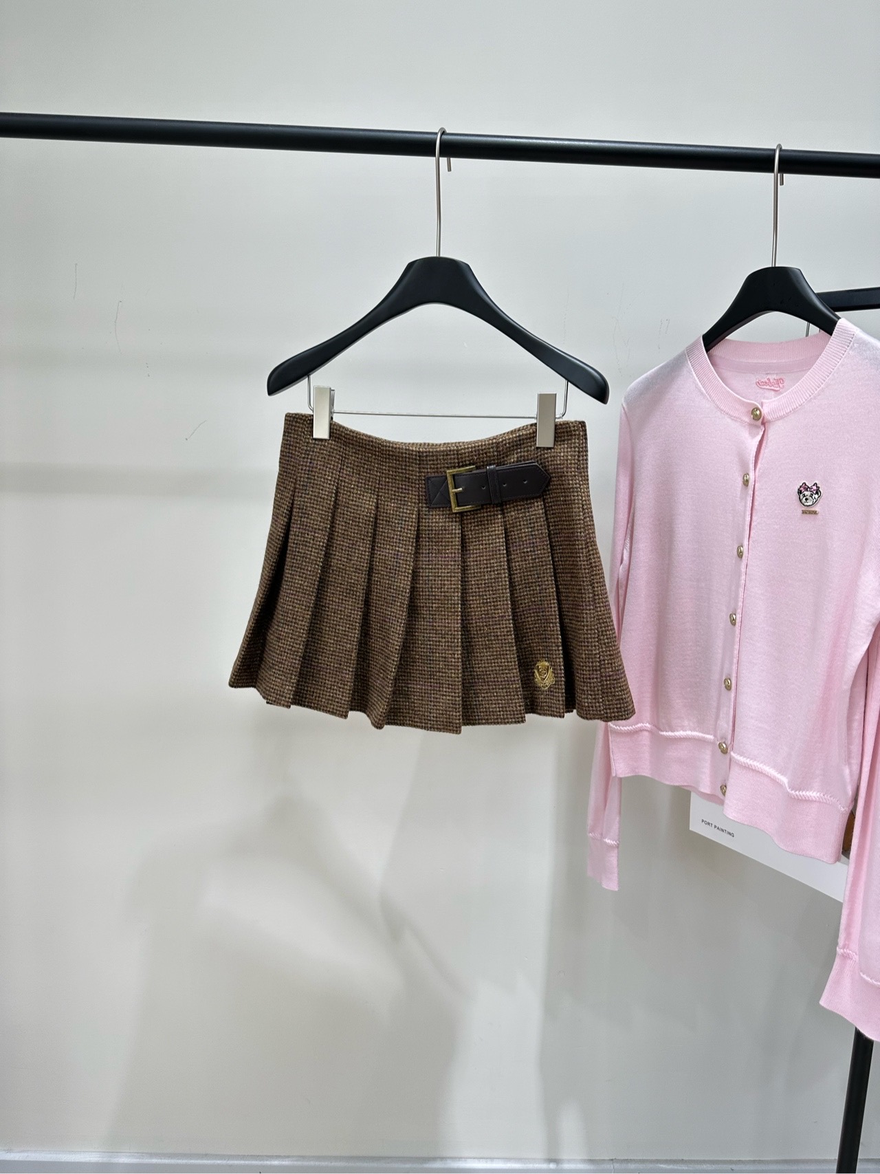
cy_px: 587
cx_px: 440
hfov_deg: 56.8
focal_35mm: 24
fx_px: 814
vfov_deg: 71.6
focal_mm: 6.86
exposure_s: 1/121
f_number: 1.78
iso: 100
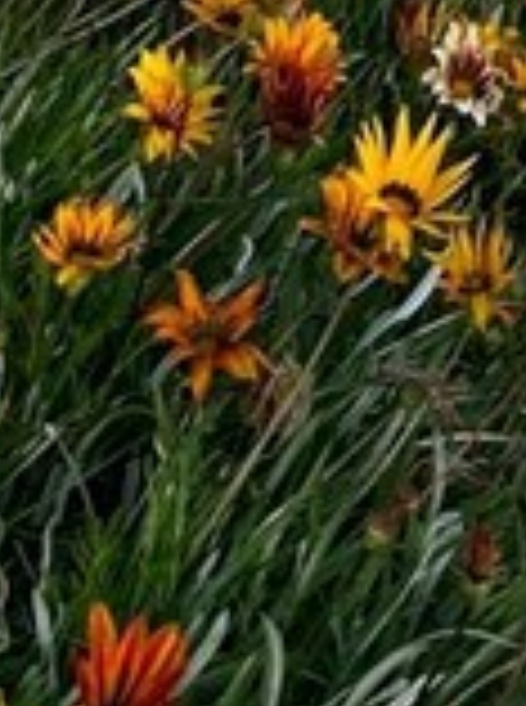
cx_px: 589
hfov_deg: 9.3
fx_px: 3194
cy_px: -1322
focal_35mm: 157
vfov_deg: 9.9
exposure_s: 1/2203
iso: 80
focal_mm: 6.86
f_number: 1.78
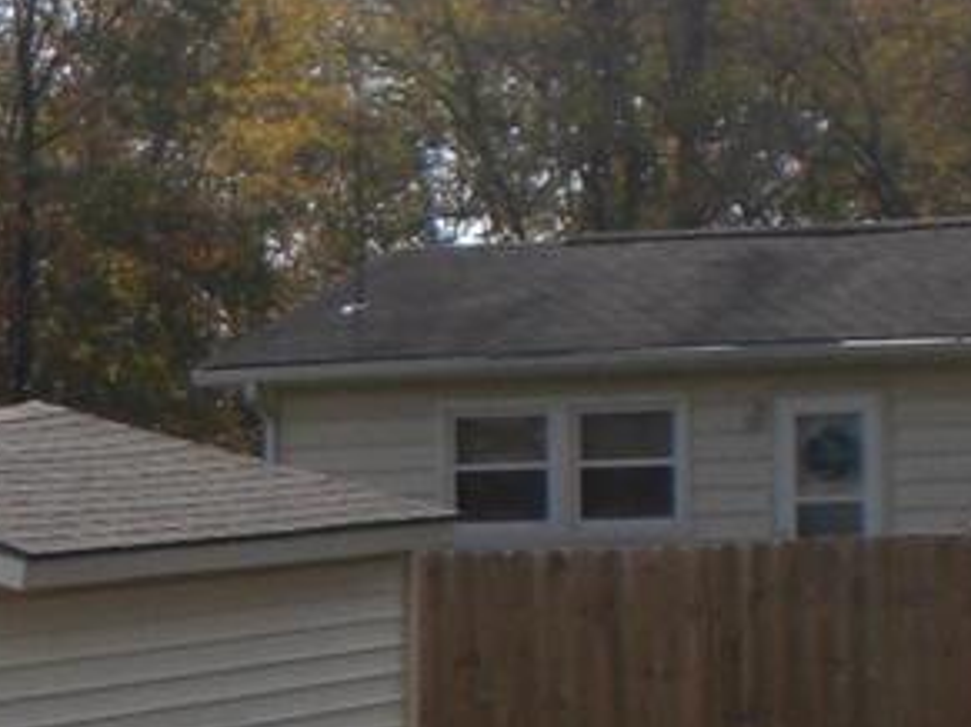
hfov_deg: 10.2
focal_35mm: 188
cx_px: -400
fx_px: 5271
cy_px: 1070
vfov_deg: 7.8
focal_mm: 6.3
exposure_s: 1/320
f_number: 5.6
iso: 64
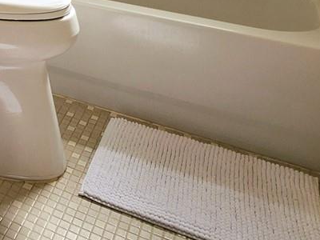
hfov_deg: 30.4
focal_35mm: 52
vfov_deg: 19.8
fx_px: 481
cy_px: -202
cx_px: -78
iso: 50
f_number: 2.2
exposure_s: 1/175
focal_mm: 2.2
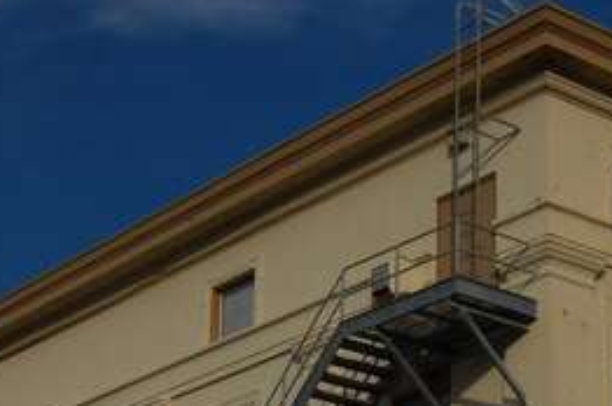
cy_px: 537
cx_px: 488
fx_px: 2020
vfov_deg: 11.2
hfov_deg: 17.1
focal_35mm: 119
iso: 200
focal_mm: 26
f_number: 16
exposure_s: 1/320
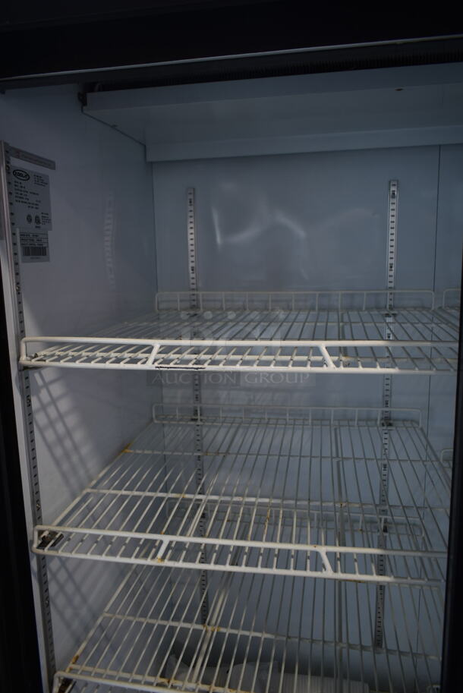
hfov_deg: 48.0
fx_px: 520
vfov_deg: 67.3
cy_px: 346
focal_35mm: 27
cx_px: 232
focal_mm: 18
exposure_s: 1/30
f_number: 3.5
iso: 140
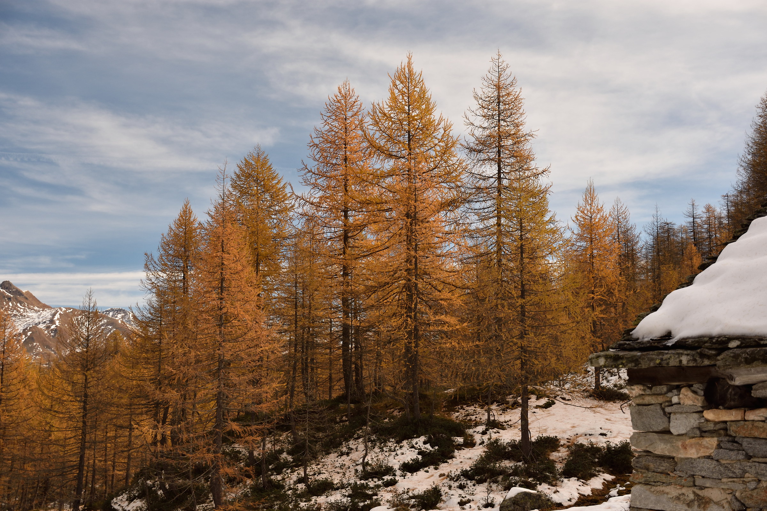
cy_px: 256
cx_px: 384
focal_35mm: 57
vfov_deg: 23.8
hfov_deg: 35.1
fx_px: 1214
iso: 100
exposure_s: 1/250
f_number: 4
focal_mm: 38
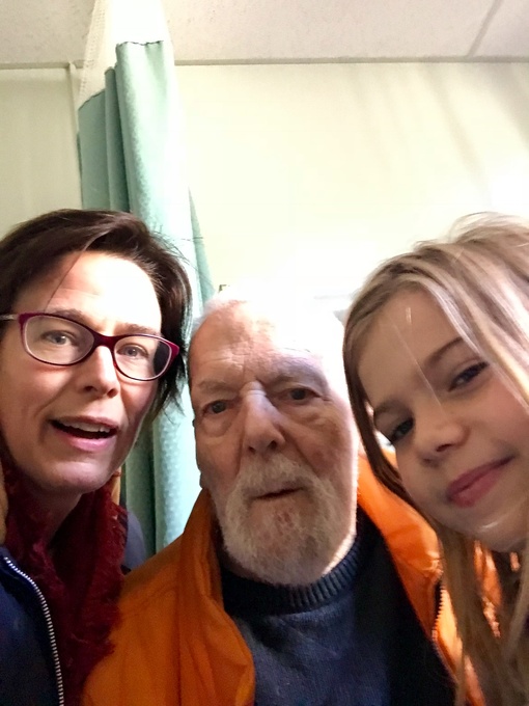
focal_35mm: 32
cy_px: 353
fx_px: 652
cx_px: 264
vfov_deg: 56.8
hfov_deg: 44.2
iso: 250
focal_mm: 2.87
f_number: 2.2
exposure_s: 1/15
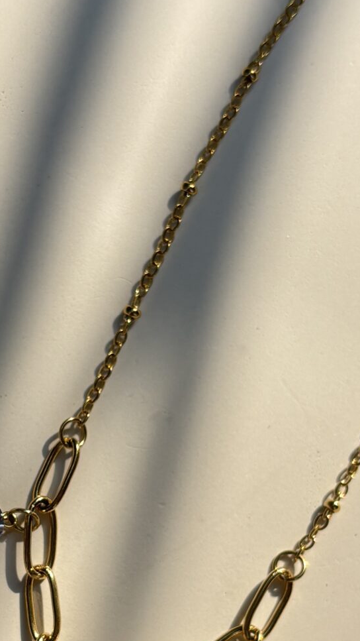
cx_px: 83
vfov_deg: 27.8
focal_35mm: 75
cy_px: 491
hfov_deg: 16.0
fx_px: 1273
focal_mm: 5.96
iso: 50
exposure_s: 1/1418
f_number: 1.6
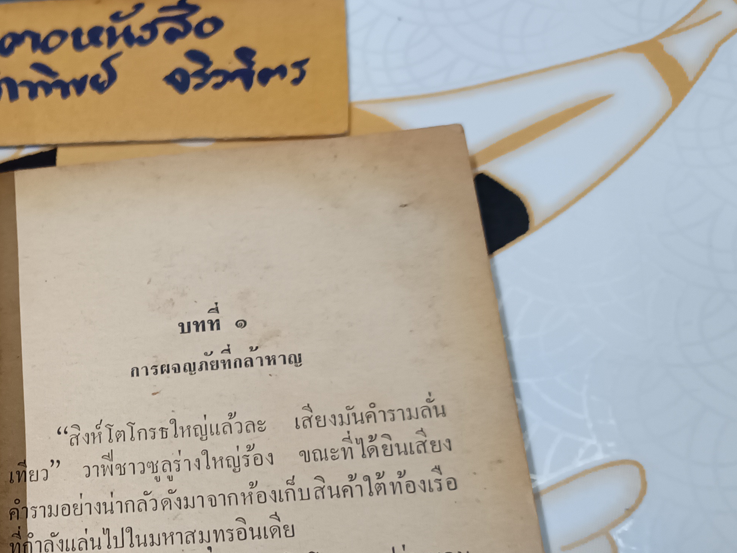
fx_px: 1043
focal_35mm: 49
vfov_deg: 28.7
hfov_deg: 36.3
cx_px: 62
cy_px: 475
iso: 1365
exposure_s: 1/25
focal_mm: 5.31
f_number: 1.7
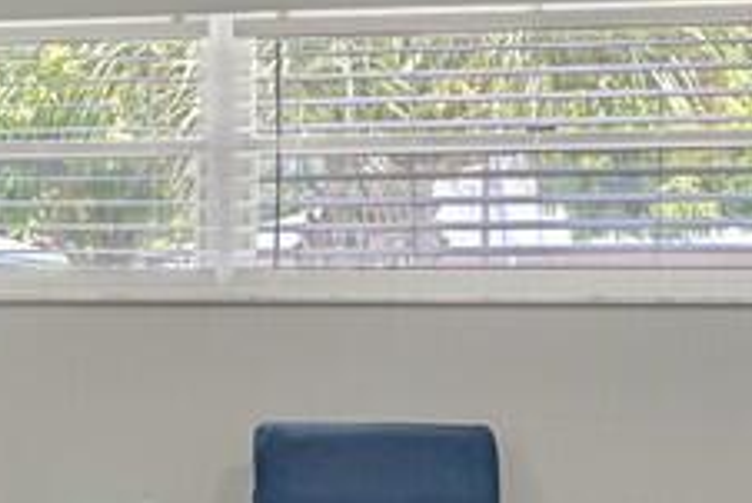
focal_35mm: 113
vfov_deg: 12.1
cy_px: 320
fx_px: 2362
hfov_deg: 16.1
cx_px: -471
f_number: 4
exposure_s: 1/30
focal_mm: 16
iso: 400
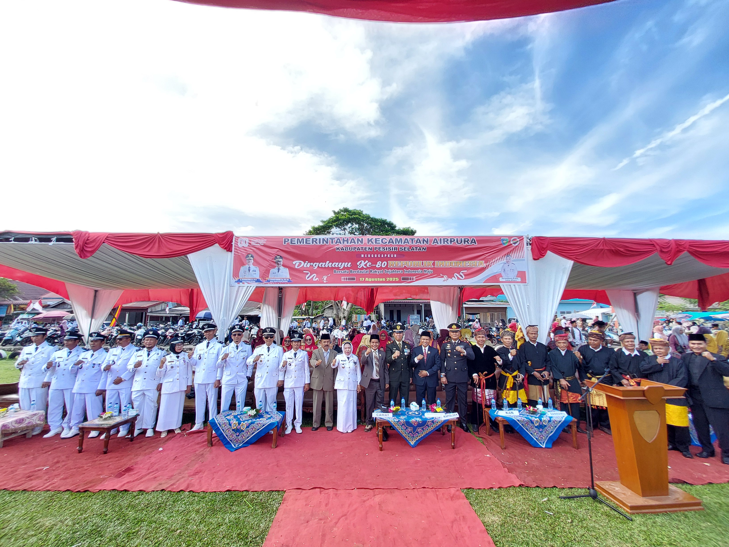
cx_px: 364
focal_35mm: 13
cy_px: 274
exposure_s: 1/193
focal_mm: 1.42
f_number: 2.2
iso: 64
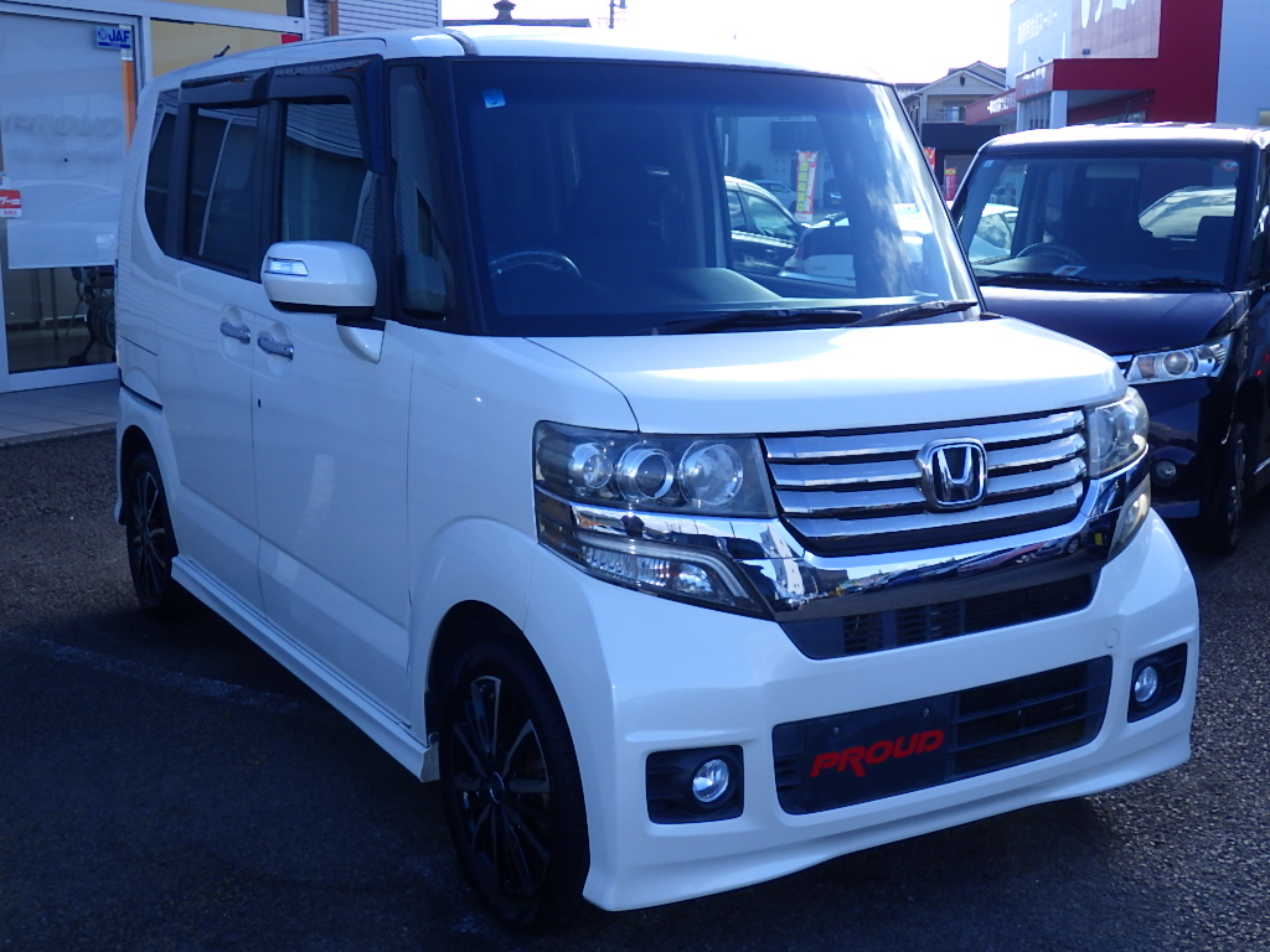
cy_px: 476
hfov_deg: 44.8
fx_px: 1541
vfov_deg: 34.3
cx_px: 635
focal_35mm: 42
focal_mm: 7.5
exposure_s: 1/250
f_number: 5
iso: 125
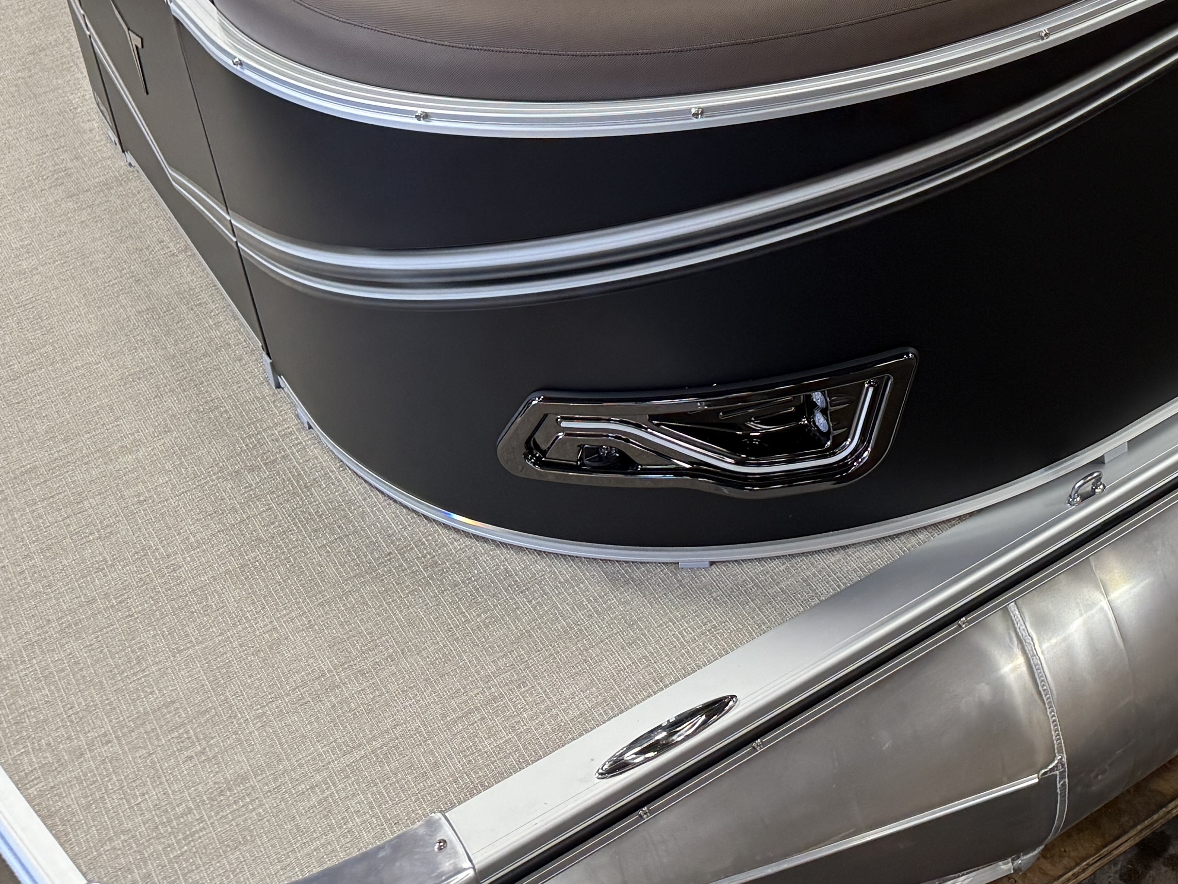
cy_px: -122
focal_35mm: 60
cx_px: 1241
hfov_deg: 29.5
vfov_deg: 22.8
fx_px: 2042
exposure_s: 1/120
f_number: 1.78
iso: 160
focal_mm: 6.76
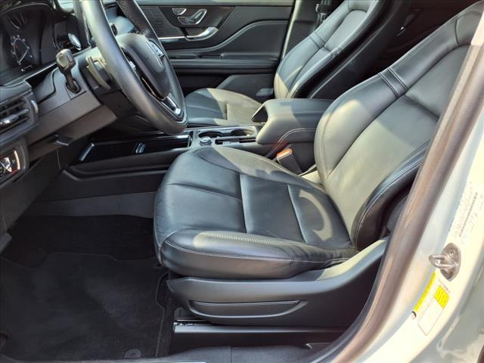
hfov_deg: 65.3
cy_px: 182
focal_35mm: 27
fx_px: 378
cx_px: 242
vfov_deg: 51.4
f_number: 1.9
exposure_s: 1/172
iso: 40
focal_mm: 3.58
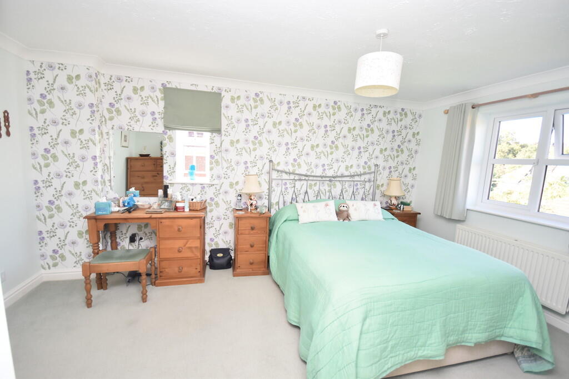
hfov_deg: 100.4
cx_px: 284
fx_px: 237
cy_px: 190
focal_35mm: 15
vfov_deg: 77.3
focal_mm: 10
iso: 800
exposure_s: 1/160
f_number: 4.5
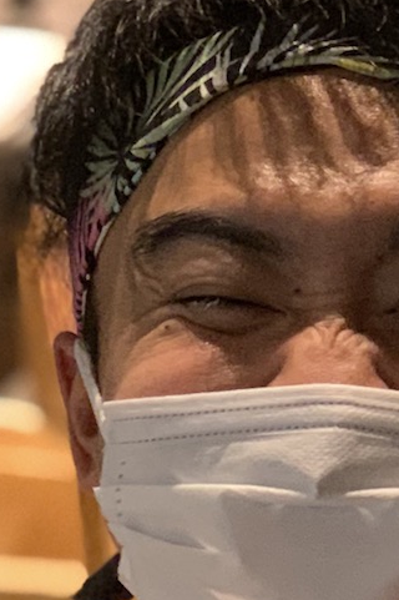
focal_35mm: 225
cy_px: 884
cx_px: 121
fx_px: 3746
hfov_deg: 6.1
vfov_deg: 8.9
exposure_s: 1/60
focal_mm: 6
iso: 400
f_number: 2.4
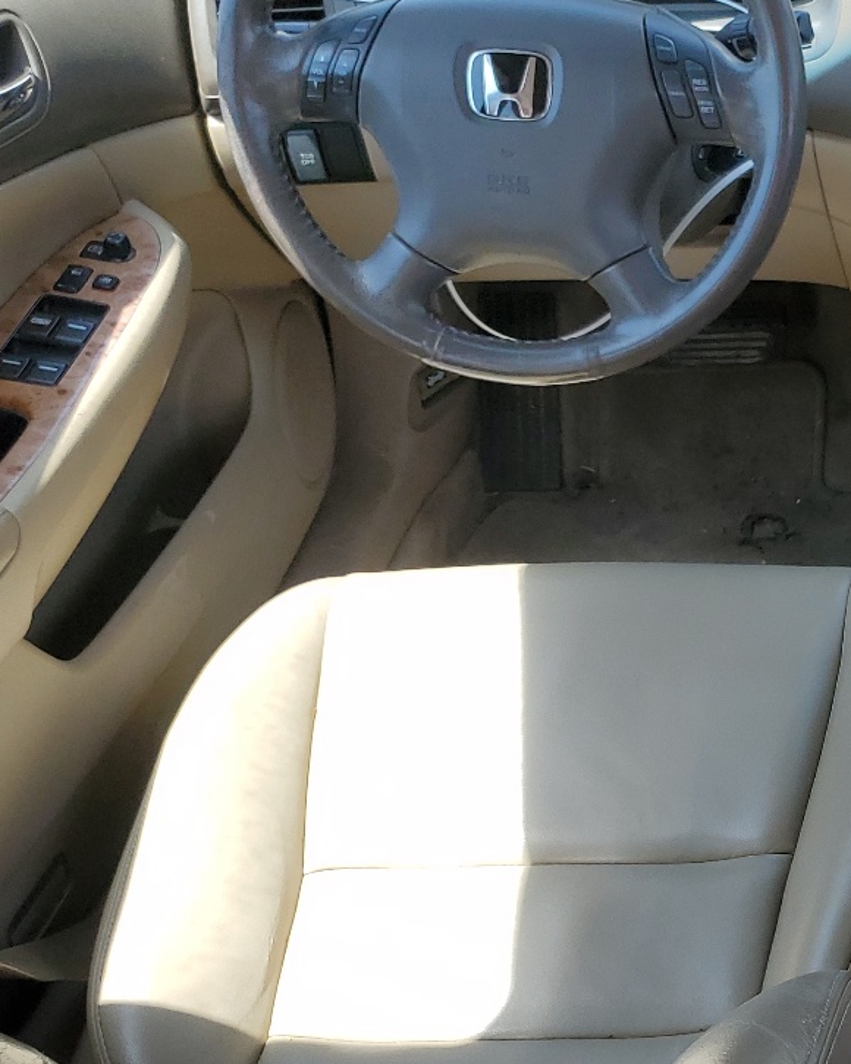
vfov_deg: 33.5
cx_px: 1084
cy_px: 615
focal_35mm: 56
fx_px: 1763
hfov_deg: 24.1
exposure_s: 1/588
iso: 50
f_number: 1.5
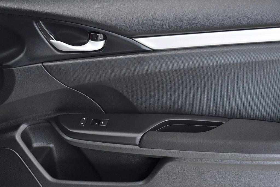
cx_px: 140
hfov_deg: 27.0
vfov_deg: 18.2
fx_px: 583
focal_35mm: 75
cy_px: 94
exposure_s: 1/160
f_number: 6.3
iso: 2500
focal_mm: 50
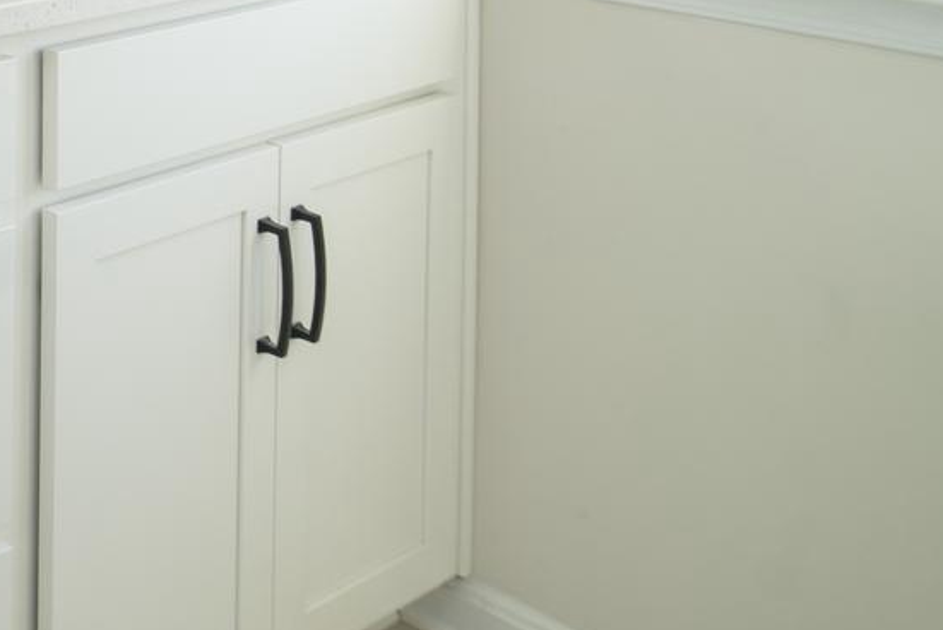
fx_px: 1363
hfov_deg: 25.4
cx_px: -566
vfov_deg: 21.9
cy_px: -299
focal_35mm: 52
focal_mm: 14
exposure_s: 1/25
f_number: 5.6
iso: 125
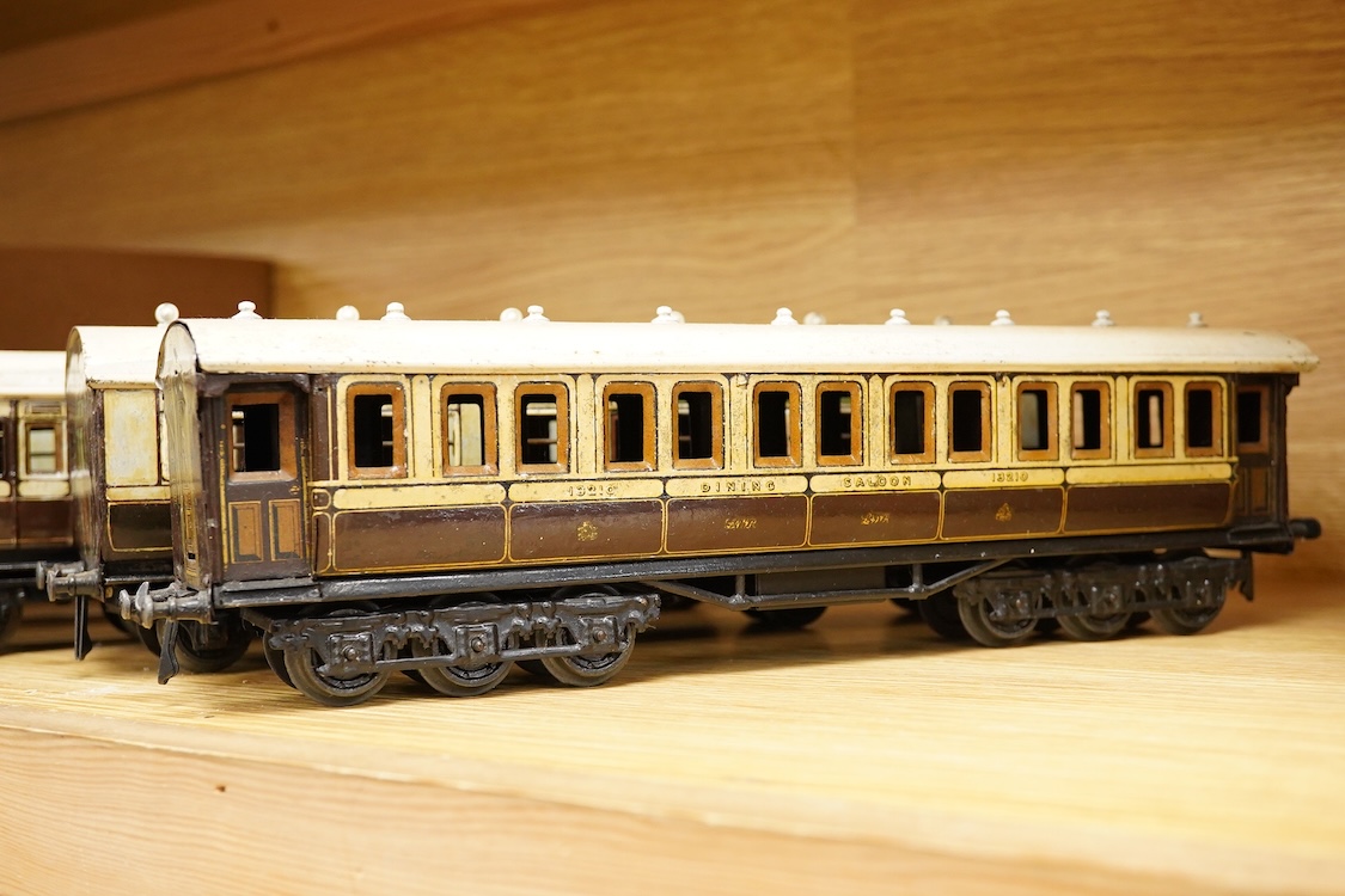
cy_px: 448
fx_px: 1681
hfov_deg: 43.6
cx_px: 672
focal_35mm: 45
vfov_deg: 29.9
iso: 2500
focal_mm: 30
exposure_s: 1/80
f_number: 8
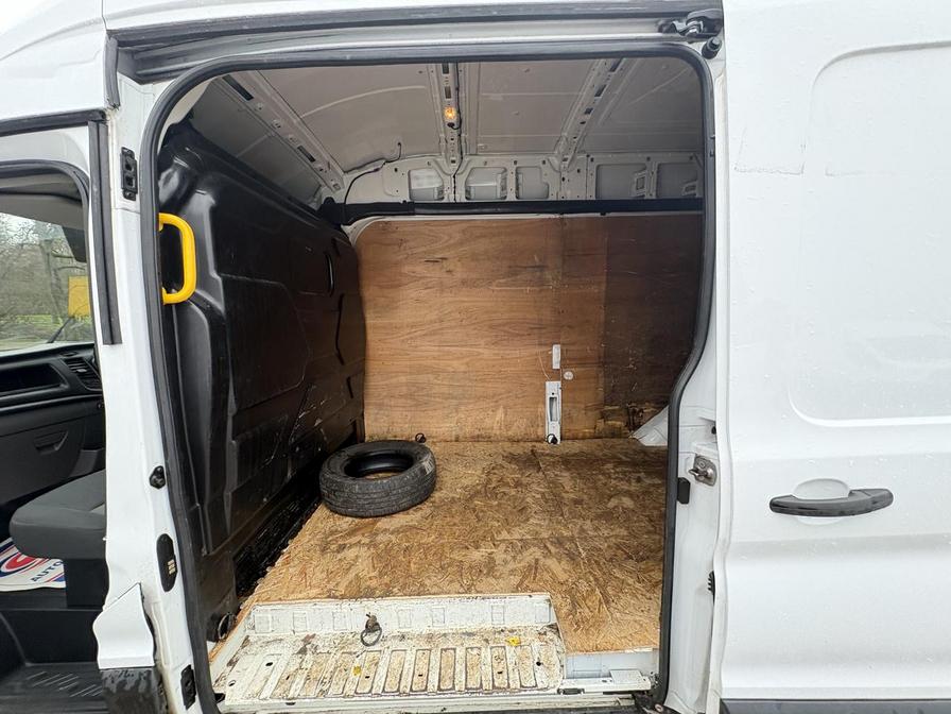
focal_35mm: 14
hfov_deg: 102.1
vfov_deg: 85.7
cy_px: 357
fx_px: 385
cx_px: 476
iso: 125
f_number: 2.2
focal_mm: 2.22
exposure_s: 1/99
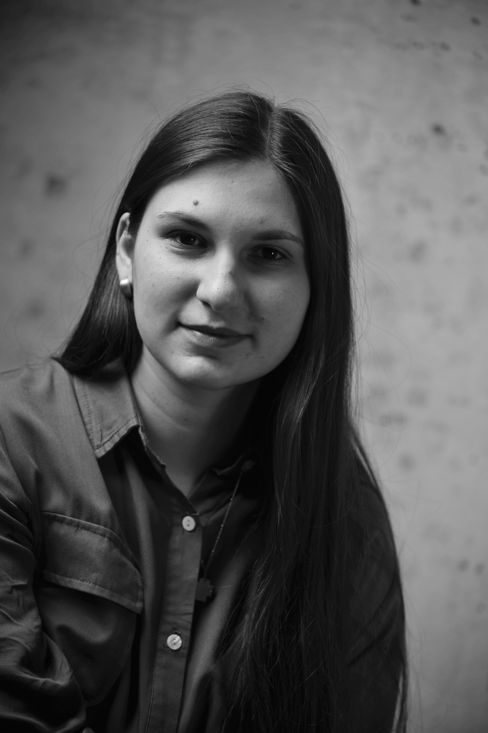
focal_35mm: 112
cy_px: 366
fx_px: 2280
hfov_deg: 12.2
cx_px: 244
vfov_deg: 18.3
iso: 200
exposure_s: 1/125
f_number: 4.8
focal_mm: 112
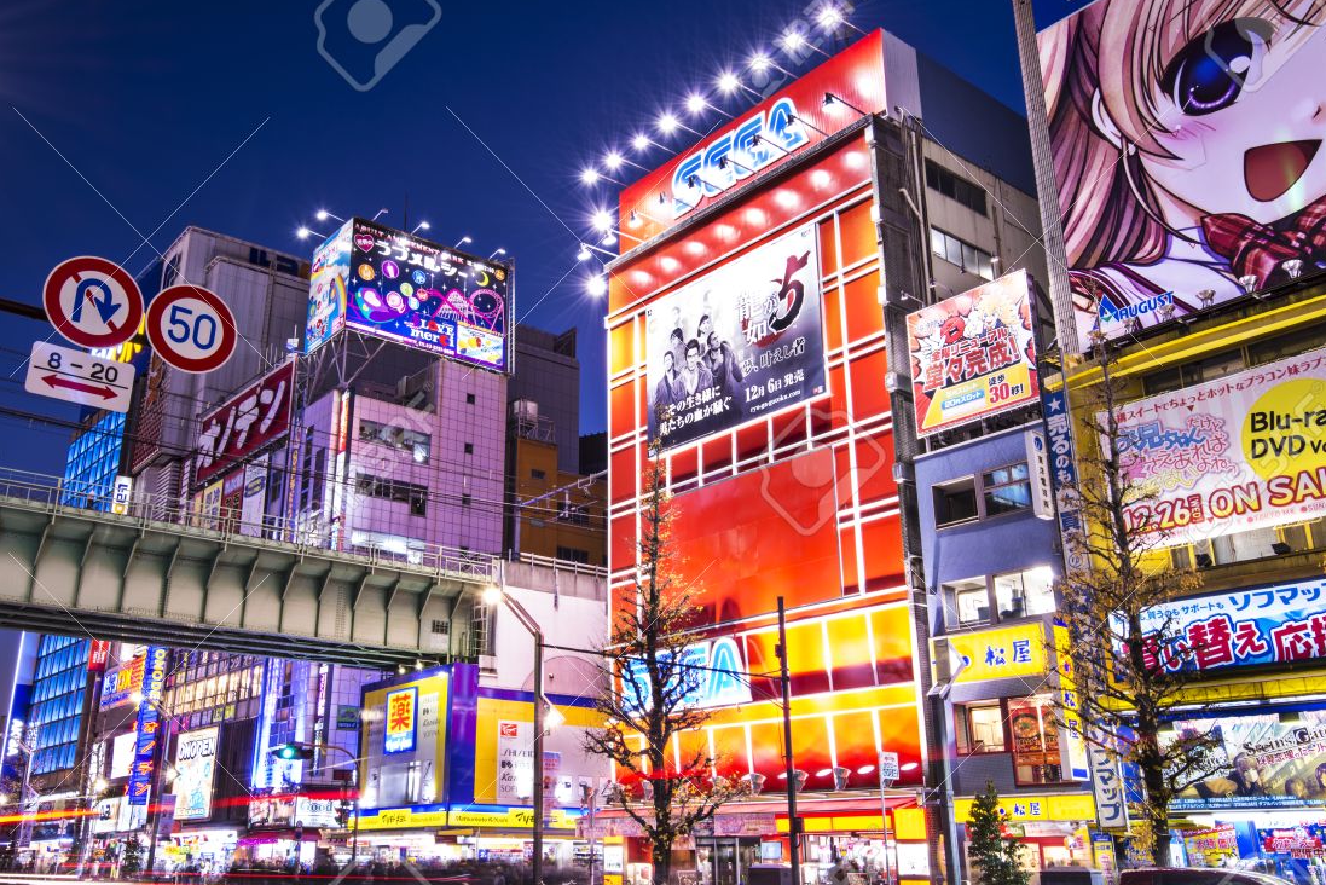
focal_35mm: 32
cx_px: 590
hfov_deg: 58.6
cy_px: 423
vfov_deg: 41.1
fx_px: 1179
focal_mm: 27
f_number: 20
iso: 50
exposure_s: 6
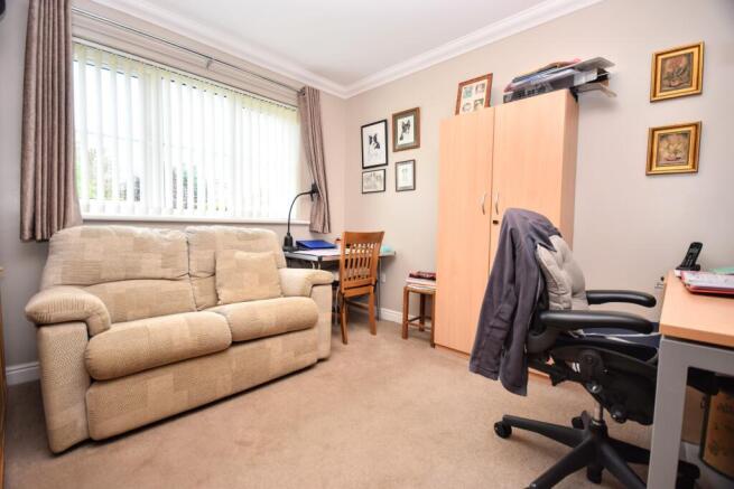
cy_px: 244
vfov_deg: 77.4
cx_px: 367
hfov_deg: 100.4
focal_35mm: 15
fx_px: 306
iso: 140
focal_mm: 10
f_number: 4
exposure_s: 1/60
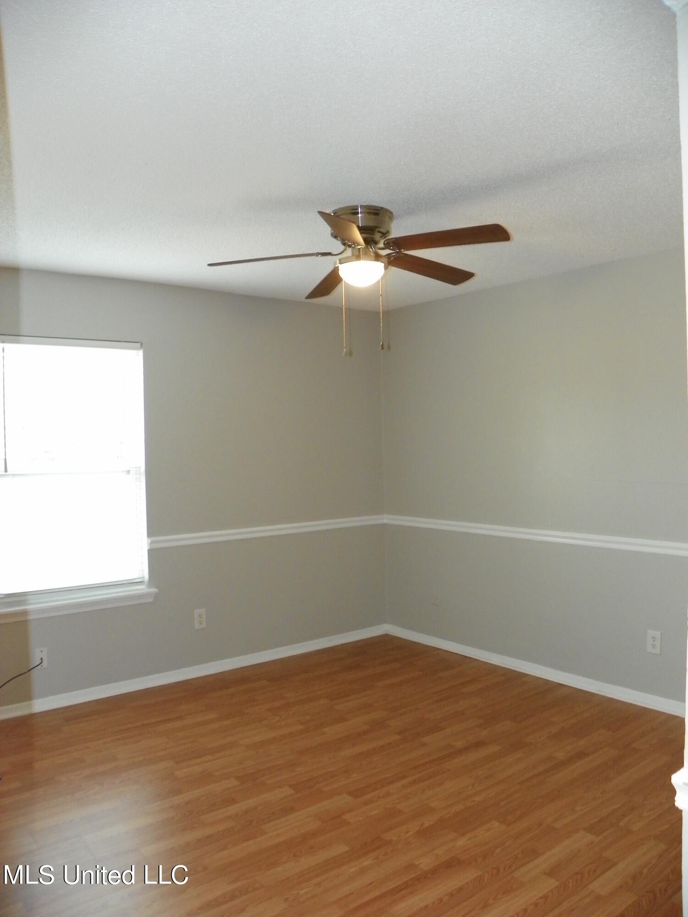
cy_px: 458
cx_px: 344
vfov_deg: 67.3
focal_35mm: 26
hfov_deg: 53.1
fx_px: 689
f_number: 2.8
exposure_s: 1/30
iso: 125
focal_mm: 4.6
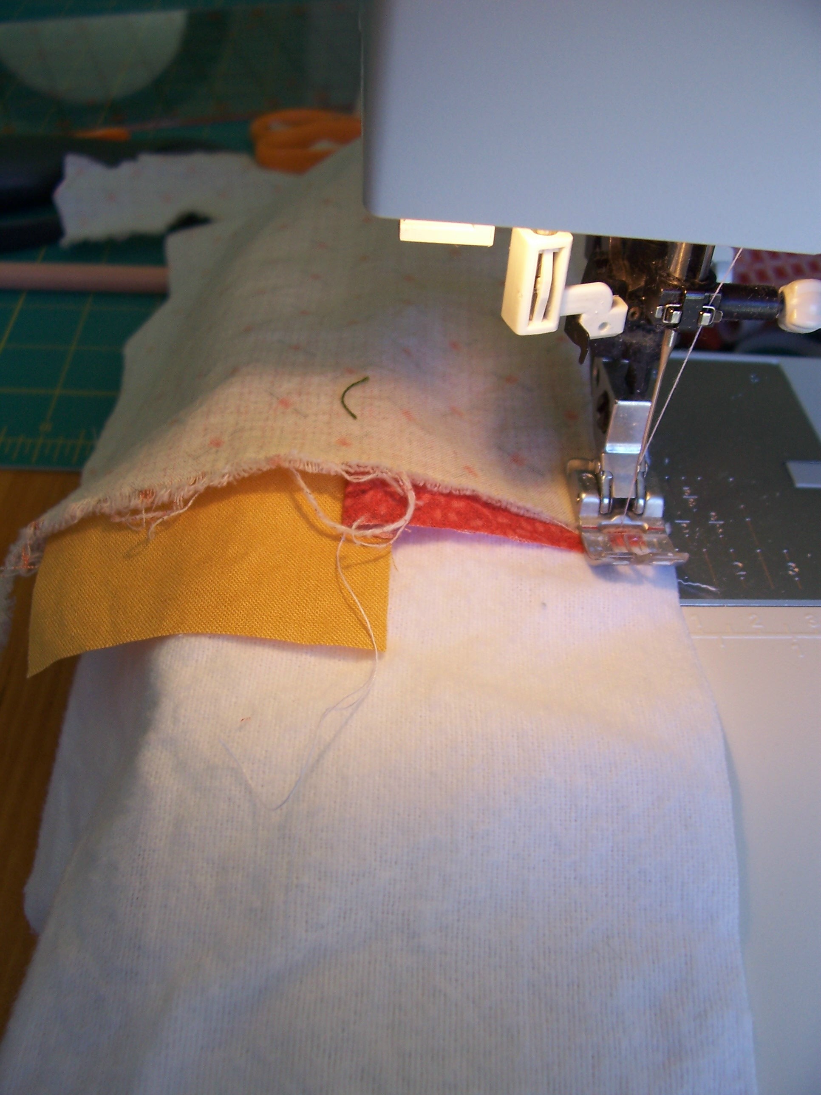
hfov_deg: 41.8
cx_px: 410
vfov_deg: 54.0
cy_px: 548
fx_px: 1075
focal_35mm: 34
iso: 80
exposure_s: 1/90
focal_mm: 5.6
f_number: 2.7
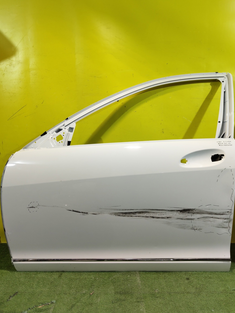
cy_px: 158
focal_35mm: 25
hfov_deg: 54.9
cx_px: 118
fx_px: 226
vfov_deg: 69.4
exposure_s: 1/50
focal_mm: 5.59
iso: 126
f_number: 1.88
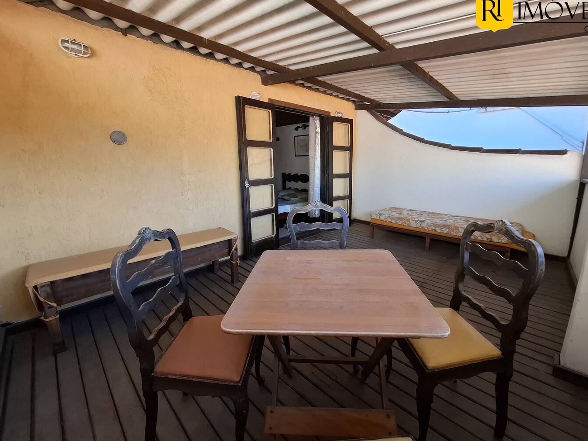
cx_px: 309
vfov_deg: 85.6
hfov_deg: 102.0
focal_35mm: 14
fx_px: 238
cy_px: 207
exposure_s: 1/120
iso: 50
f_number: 2.2
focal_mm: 1.74
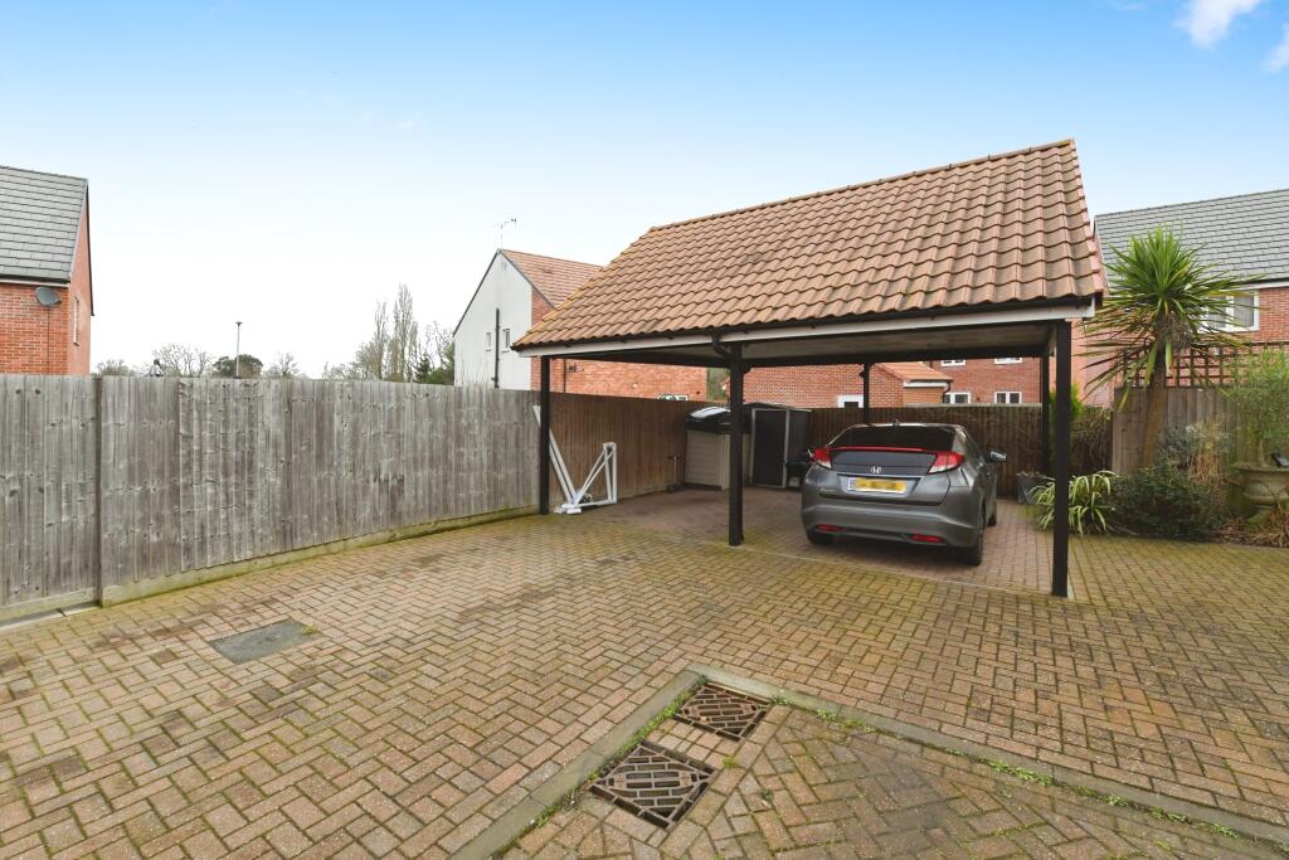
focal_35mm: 16
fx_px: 573
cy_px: 430
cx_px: 644
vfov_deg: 73.8
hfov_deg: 96.7
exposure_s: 1/320
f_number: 10
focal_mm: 16
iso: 800
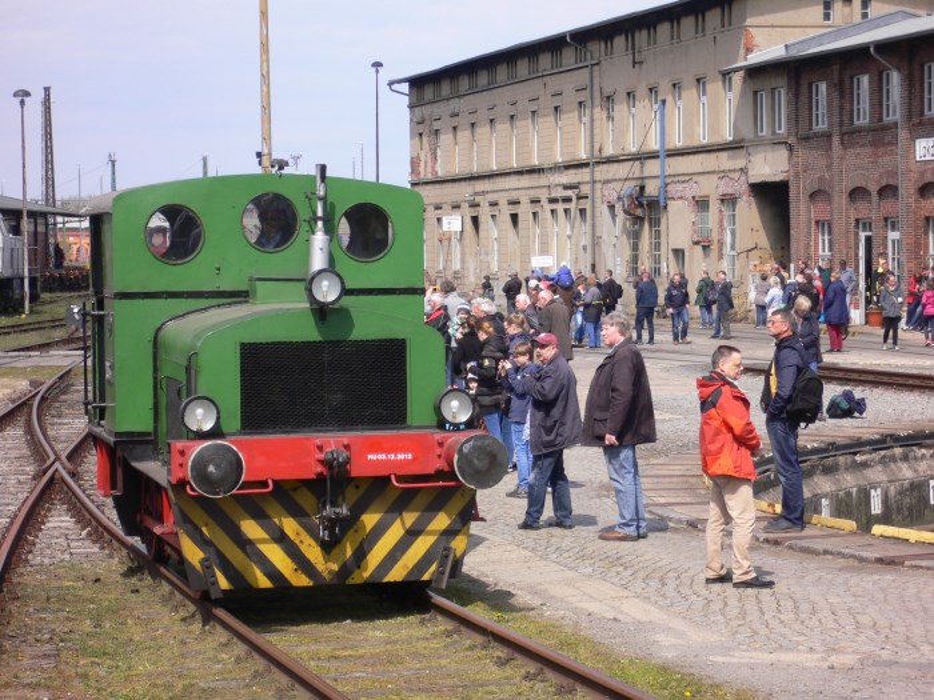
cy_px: 350
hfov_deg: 18.7
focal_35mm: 105
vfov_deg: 14.1
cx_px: 467
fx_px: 2833
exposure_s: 1/500
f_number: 5
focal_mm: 17.4
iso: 100
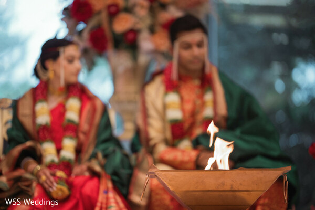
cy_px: 105
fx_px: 980
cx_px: 158
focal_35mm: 112
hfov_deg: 18.3
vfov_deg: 12.2
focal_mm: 75
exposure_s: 1/200
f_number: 1.2
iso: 250
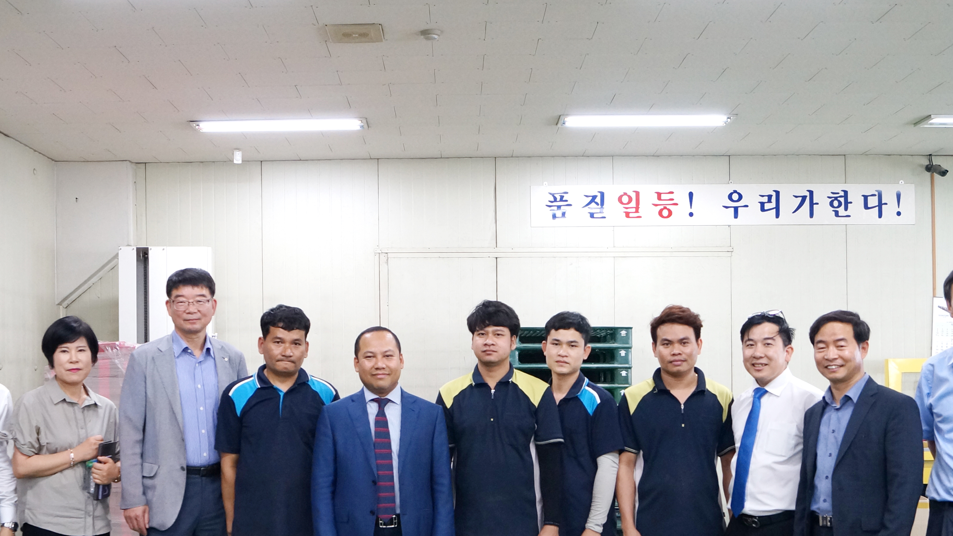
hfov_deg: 47.3
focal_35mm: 43
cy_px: 408
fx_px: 1087
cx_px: 458
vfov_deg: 27.3
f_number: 4
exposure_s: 1/60
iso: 800
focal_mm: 18
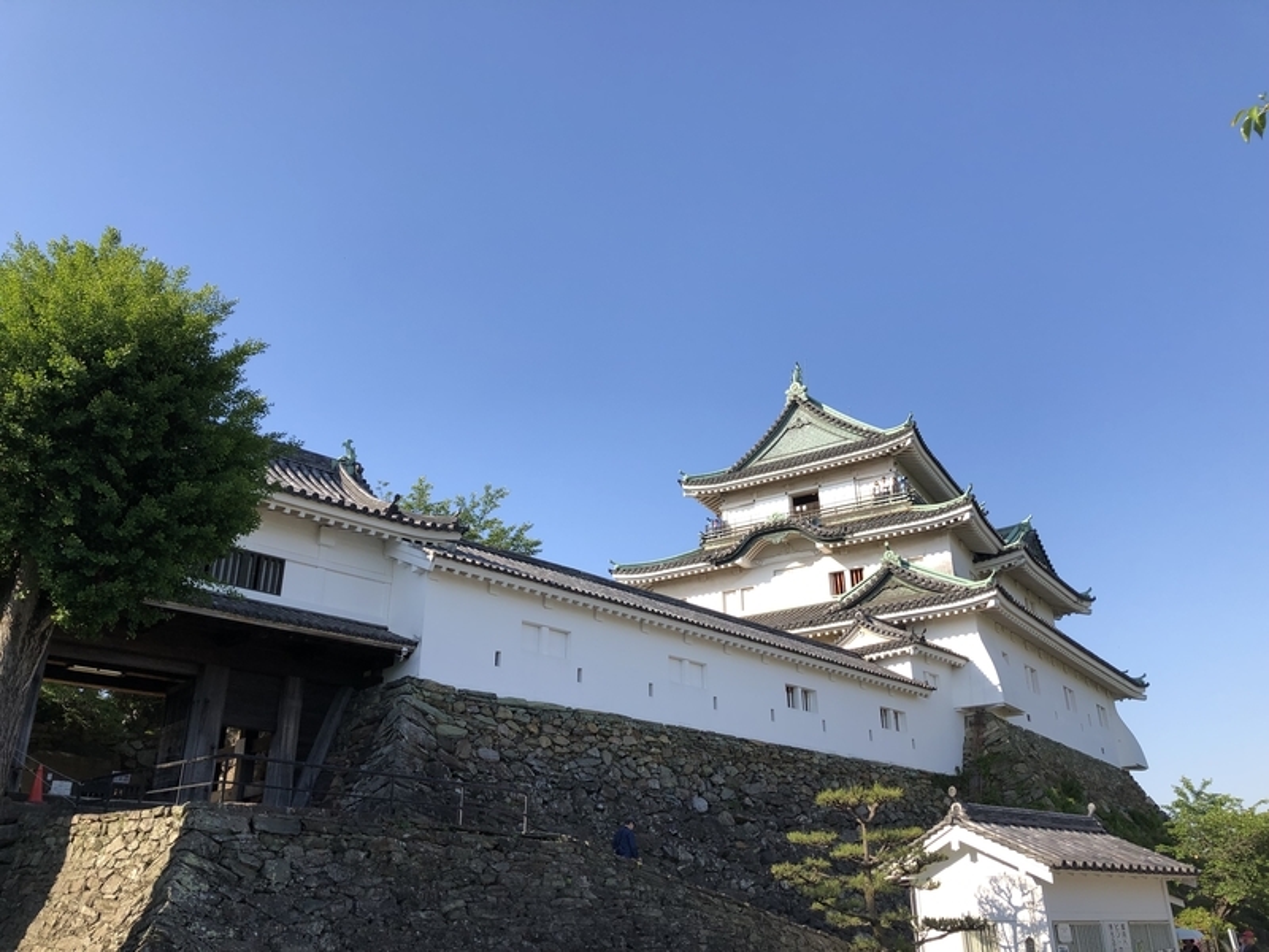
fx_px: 1026
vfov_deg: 49.7
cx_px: 634
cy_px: 476
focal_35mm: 28
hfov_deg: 63.4
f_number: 1.8
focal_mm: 3.99
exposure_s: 1/1263
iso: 20
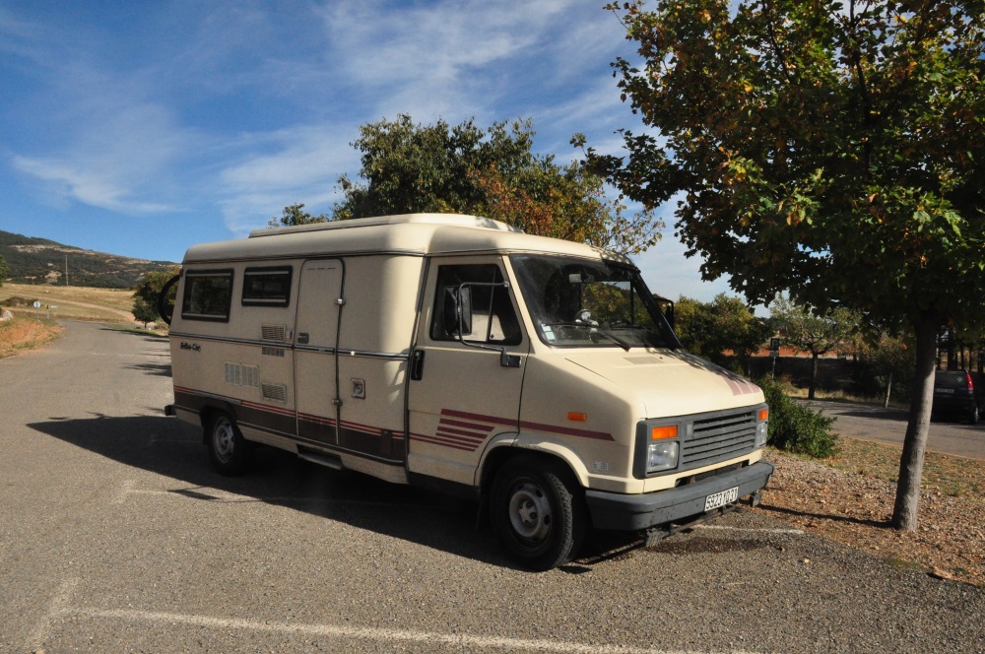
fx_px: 738
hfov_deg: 67.4
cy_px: 327
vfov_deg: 47.8
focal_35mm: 27
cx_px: 492
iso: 1600
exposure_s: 1/800
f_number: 14
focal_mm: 18
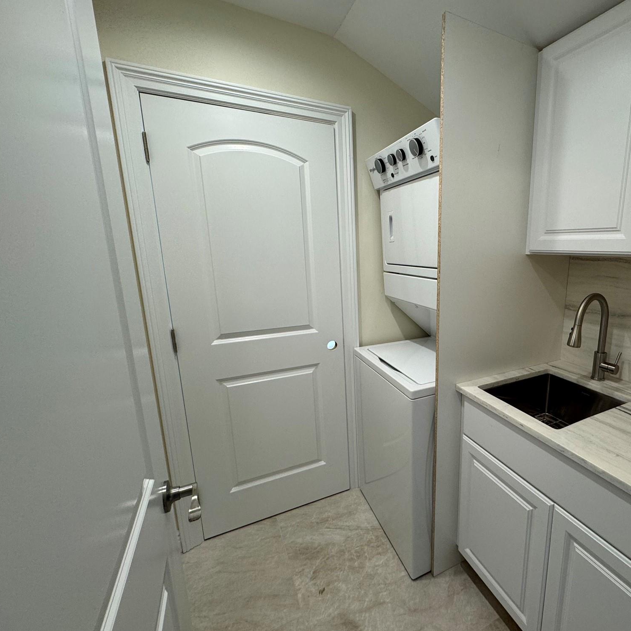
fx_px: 351
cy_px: 318
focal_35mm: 17
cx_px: 415
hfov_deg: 81.5
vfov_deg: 84.0
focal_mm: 2.22
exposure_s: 1/120
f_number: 2.2
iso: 160
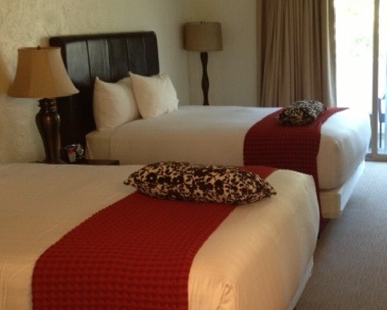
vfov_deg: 25.4
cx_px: 290
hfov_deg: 30.9
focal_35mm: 60
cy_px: 153
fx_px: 687
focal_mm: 4.28
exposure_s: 1/20
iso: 200
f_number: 2.4
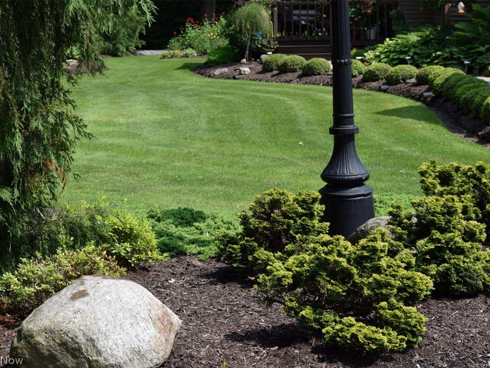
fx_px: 1268
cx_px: 249
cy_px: 184
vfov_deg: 16.5
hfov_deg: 21.9
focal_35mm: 90
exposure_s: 1/250
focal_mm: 55
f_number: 8
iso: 200
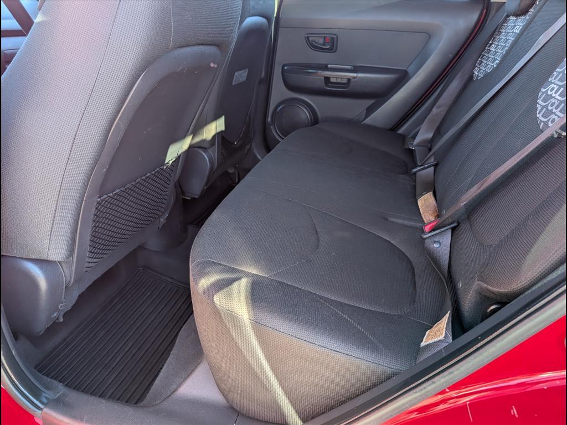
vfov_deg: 56.8
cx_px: 284
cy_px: 212
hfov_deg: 71.6
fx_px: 393
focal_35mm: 24
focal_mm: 6.9
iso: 21
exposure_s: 1/204
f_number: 1.68
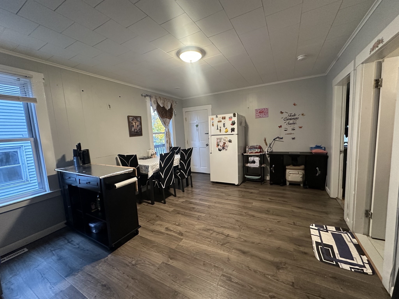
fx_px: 161
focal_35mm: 14
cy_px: 150
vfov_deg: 85.7
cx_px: 200
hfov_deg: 102.1
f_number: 2.2
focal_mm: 2.22
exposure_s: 1/60
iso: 500
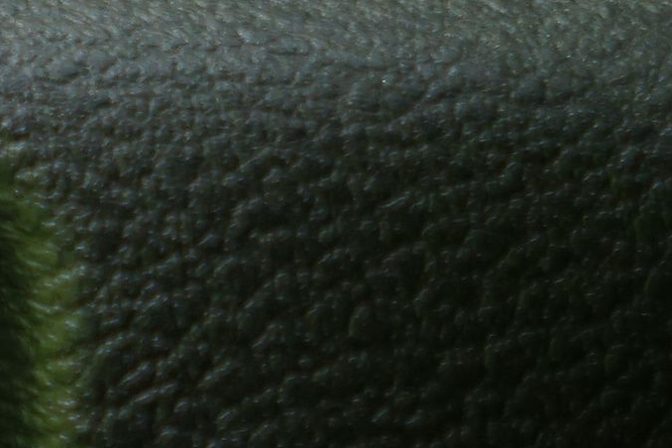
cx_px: -1046
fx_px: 5637
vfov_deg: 4.5
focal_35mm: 302
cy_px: 1069
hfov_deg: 6.4
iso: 1000
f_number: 4.5
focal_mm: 52
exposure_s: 1/20
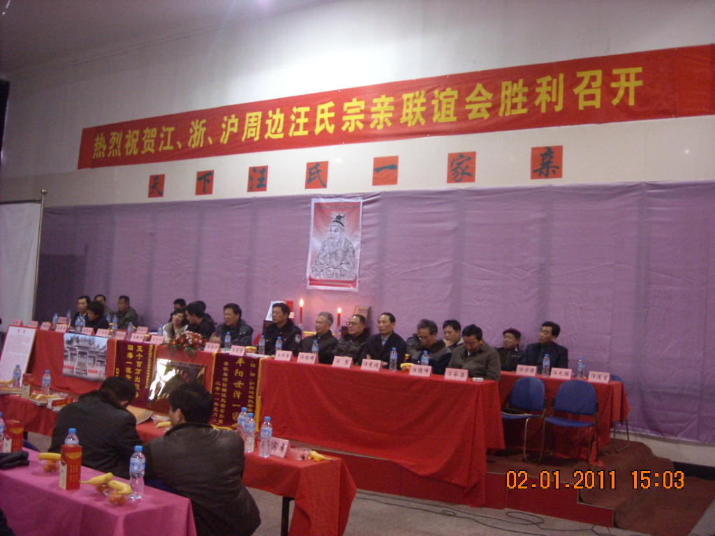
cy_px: 268
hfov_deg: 52.6
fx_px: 723
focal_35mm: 35
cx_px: 358
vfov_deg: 40.7
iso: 400
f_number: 2.8
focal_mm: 5.7
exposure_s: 1/15
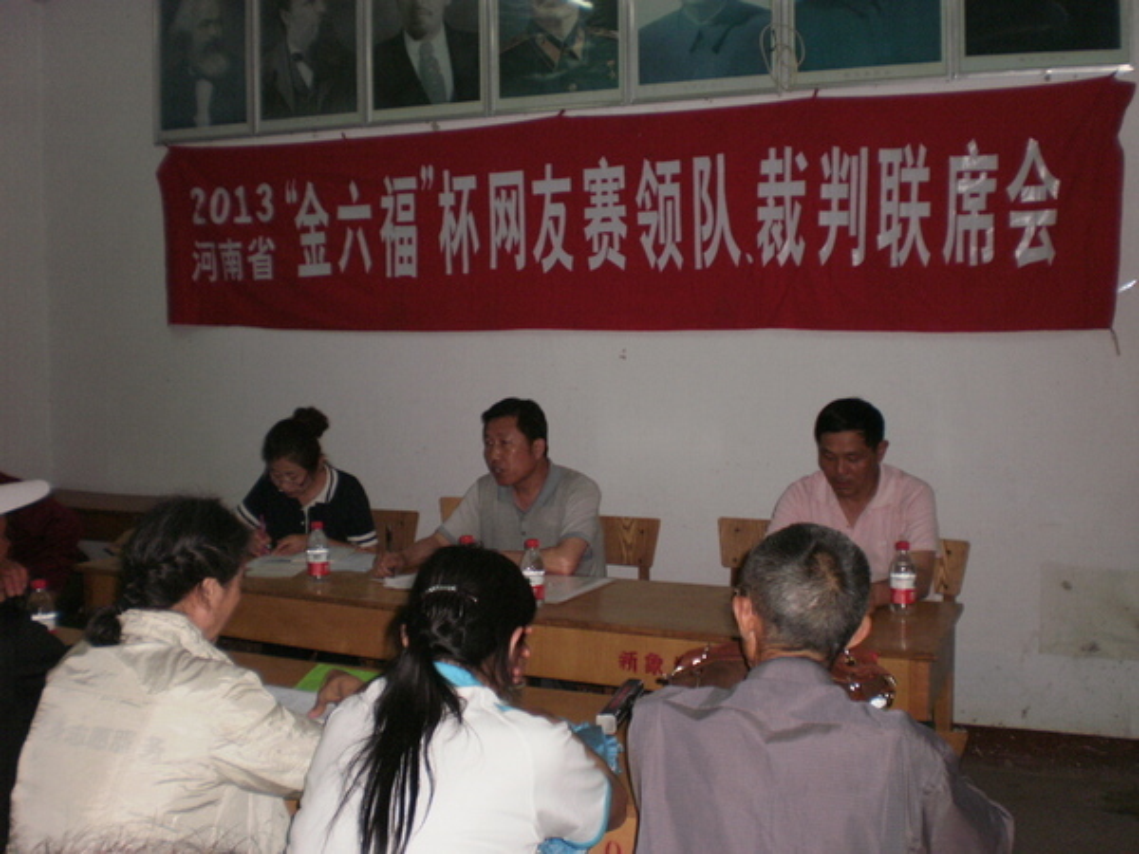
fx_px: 1185
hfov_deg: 51.4
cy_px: 427
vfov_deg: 39.7
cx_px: 570
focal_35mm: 36
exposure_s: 1/30
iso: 125
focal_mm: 6.3
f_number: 3.1
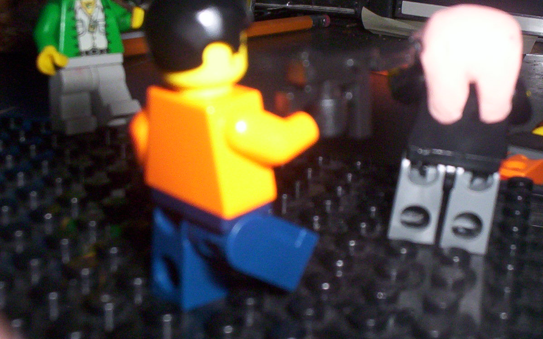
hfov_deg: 36.8
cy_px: 175
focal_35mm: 55
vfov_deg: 23.6
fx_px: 814
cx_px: 326
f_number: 4.5
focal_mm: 4.99
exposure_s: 1/60
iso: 140
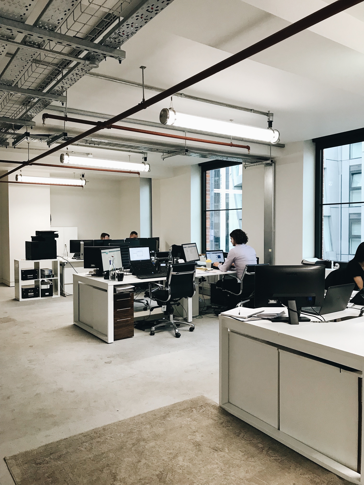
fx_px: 393
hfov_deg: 49.7
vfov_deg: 63.4
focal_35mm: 28
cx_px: 182
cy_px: 242
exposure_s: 1/33
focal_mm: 3.99
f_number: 1.8
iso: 32
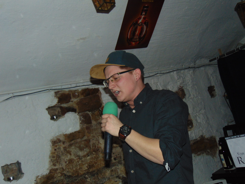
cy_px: 92
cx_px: 122
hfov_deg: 47.9
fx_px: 276
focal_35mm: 39
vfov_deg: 36.8
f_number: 3.3
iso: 200
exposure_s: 1/60
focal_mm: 6.9
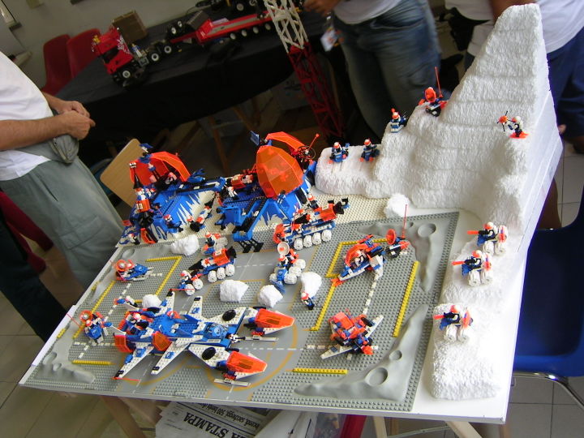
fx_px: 607
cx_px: 292
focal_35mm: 36
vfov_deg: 39.7
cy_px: 219
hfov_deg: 51.4
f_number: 2.8
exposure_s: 1/71.3
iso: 50
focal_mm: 5.6
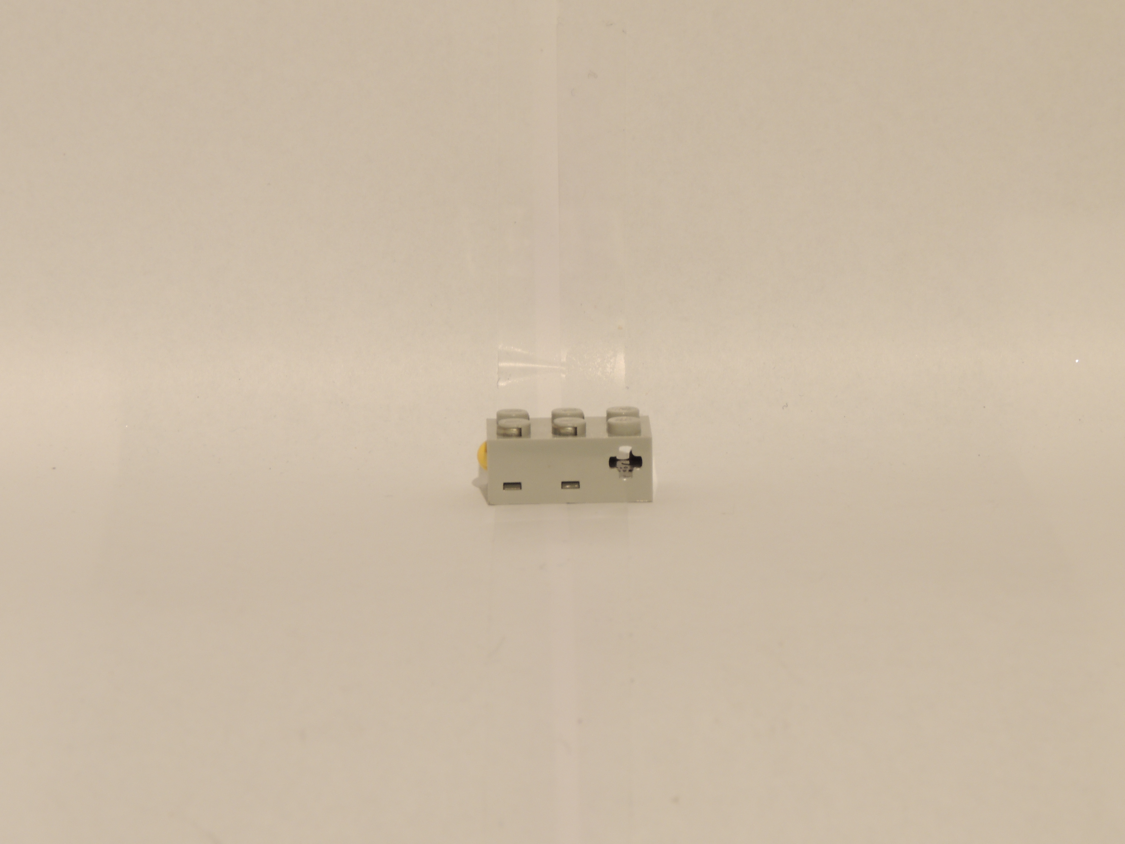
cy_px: 422
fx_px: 6012
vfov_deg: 8.0
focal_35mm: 185
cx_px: 562
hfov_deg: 10.7
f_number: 6.4
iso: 100
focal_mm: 33
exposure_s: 1/2.5
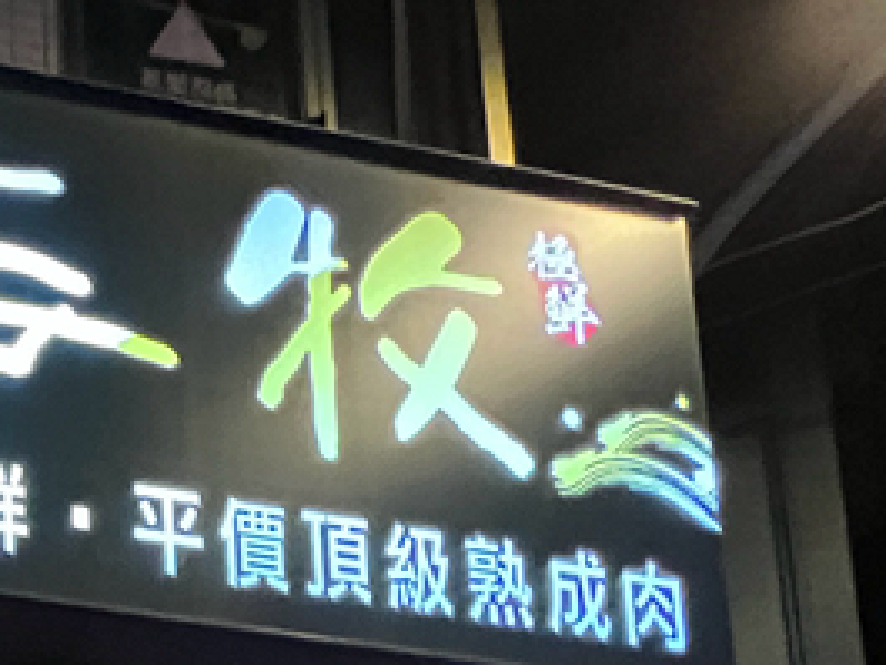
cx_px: -689
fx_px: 1255
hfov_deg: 22.7
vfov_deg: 20.3
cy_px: 1223
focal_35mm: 49
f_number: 1.8
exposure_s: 1/40
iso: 640
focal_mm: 1.57
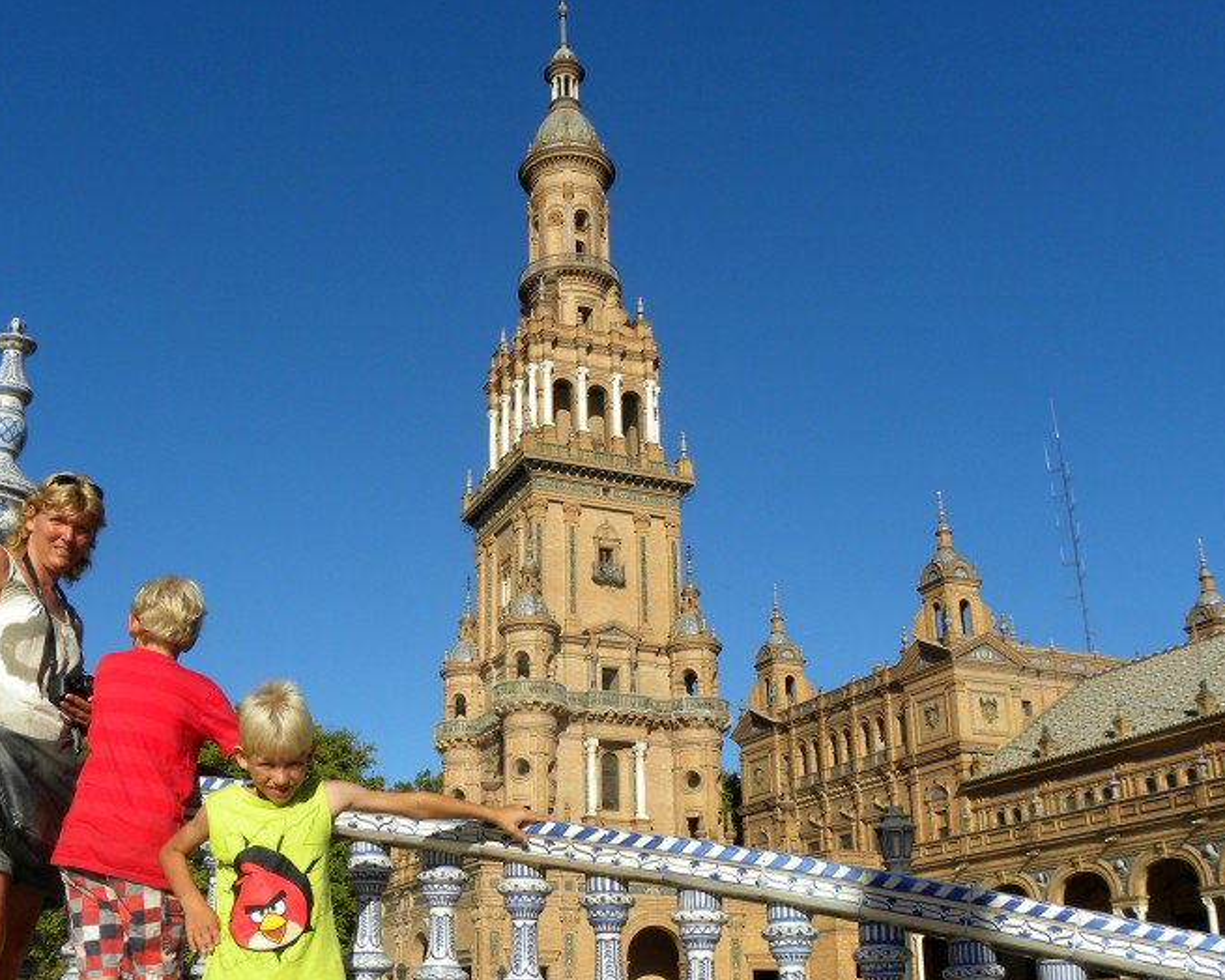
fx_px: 1124
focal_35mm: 31
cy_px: 527
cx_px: 535
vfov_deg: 47.1
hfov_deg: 57.0
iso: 64
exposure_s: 1/347
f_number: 6.3
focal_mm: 4.6
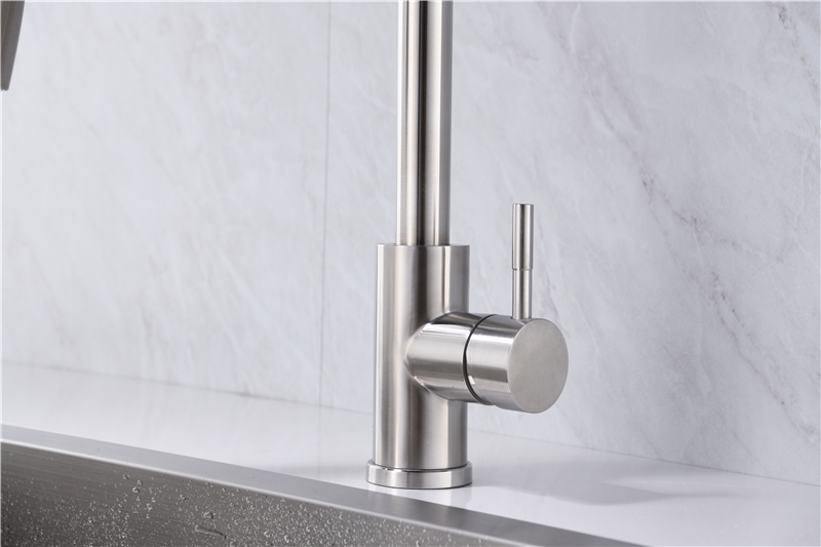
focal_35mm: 70
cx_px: 410
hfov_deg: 28.8
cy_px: 274
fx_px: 1596
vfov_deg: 19.4
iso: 100
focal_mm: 70
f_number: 10
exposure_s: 1/100
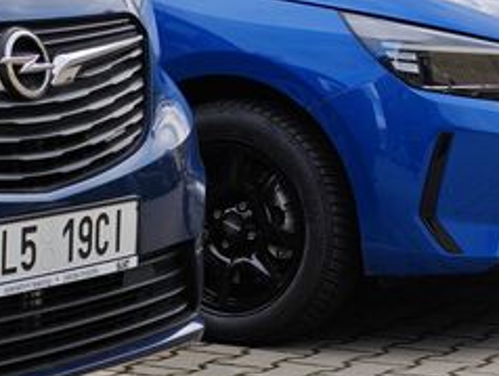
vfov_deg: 8.6
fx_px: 2482
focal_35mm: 172
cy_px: 59
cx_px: 474
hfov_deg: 11.4
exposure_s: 1/912
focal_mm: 12.28
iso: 50
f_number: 1.8
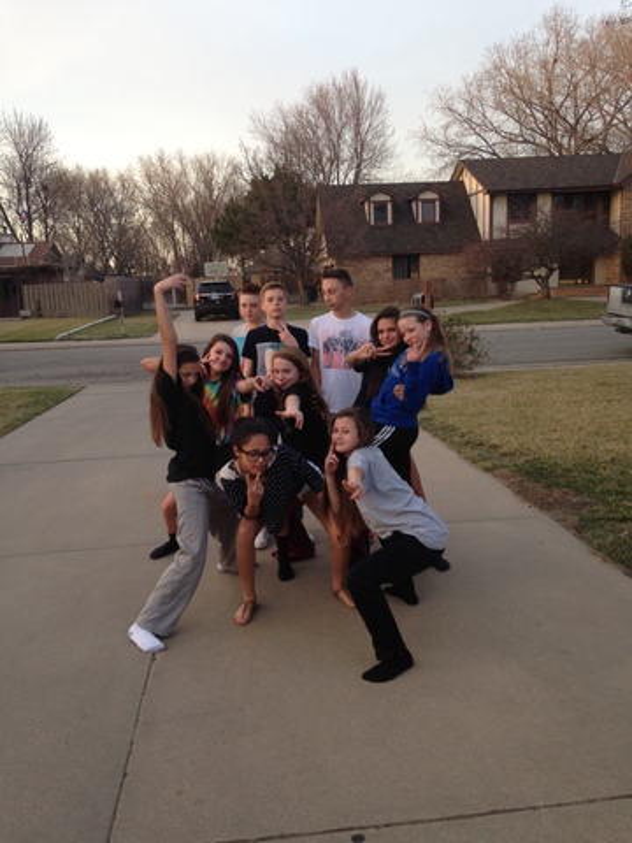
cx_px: 316
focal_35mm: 33
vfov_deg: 55.4
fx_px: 803
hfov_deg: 42.9
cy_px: 422
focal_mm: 4.12
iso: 50
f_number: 2.4
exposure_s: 1/120
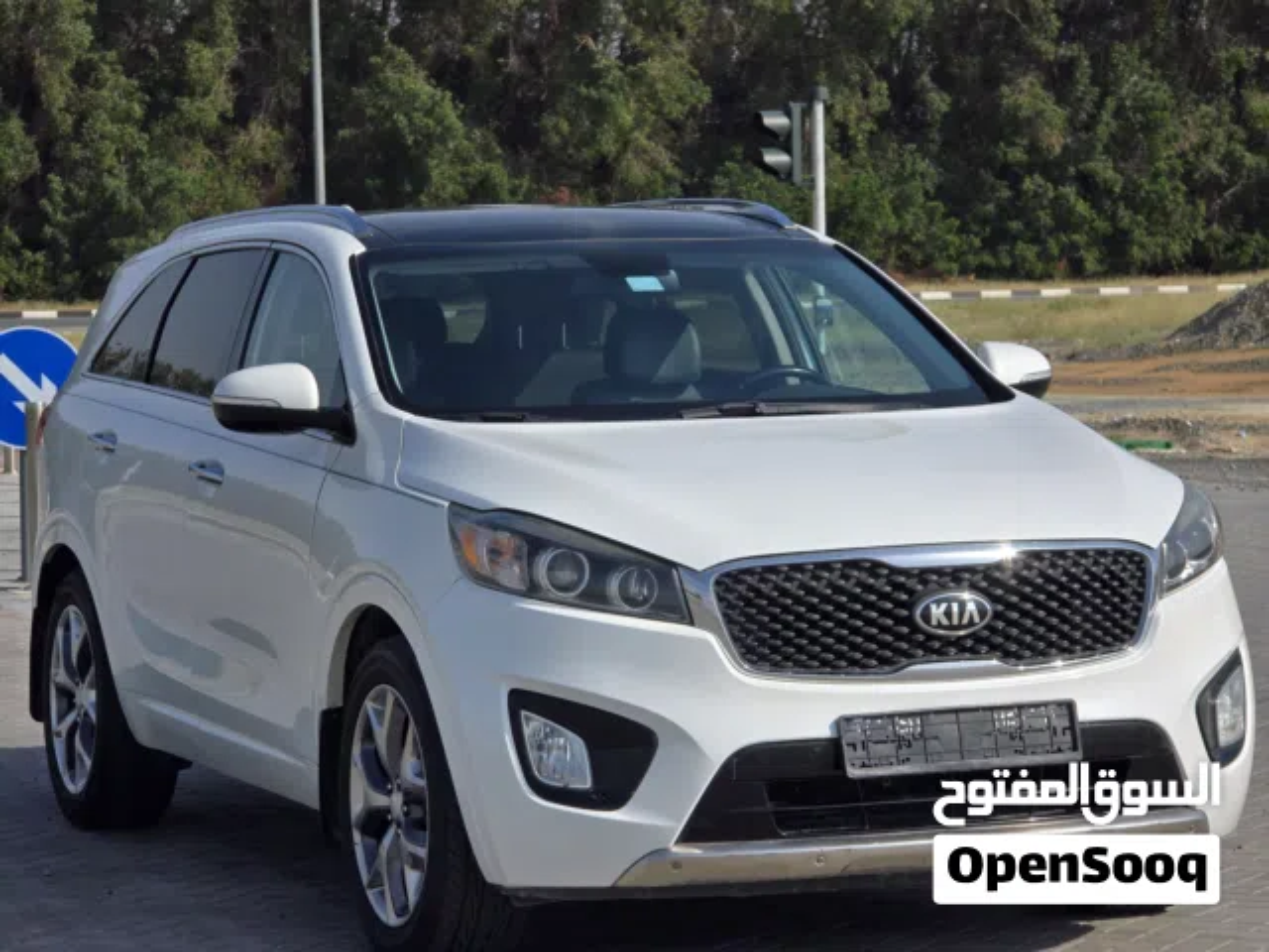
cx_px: 634
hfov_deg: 17.1
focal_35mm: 115
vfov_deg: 12.9
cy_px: 476
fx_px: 4216
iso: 64
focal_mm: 18.6
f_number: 3.4
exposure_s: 1/1925
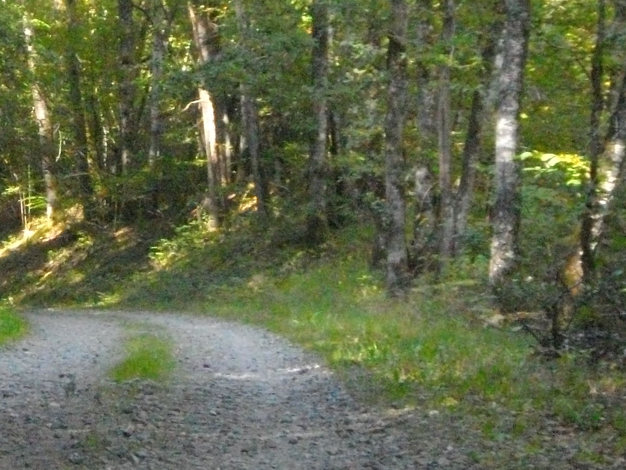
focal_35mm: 230
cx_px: -46
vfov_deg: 6.5
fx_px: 4160
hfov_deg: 8.5
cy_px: 167
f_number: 4.6
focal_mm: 13.7
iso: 652
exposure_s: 1/100
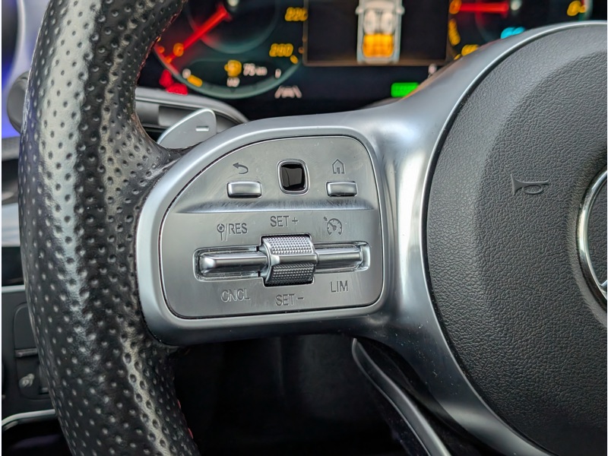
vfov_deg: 29.7
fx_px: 861
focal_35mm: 49
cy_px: 228
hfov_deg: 38.9
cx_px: 304
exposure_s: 1/95.6
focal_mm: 6.9
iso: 181
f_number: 1.68
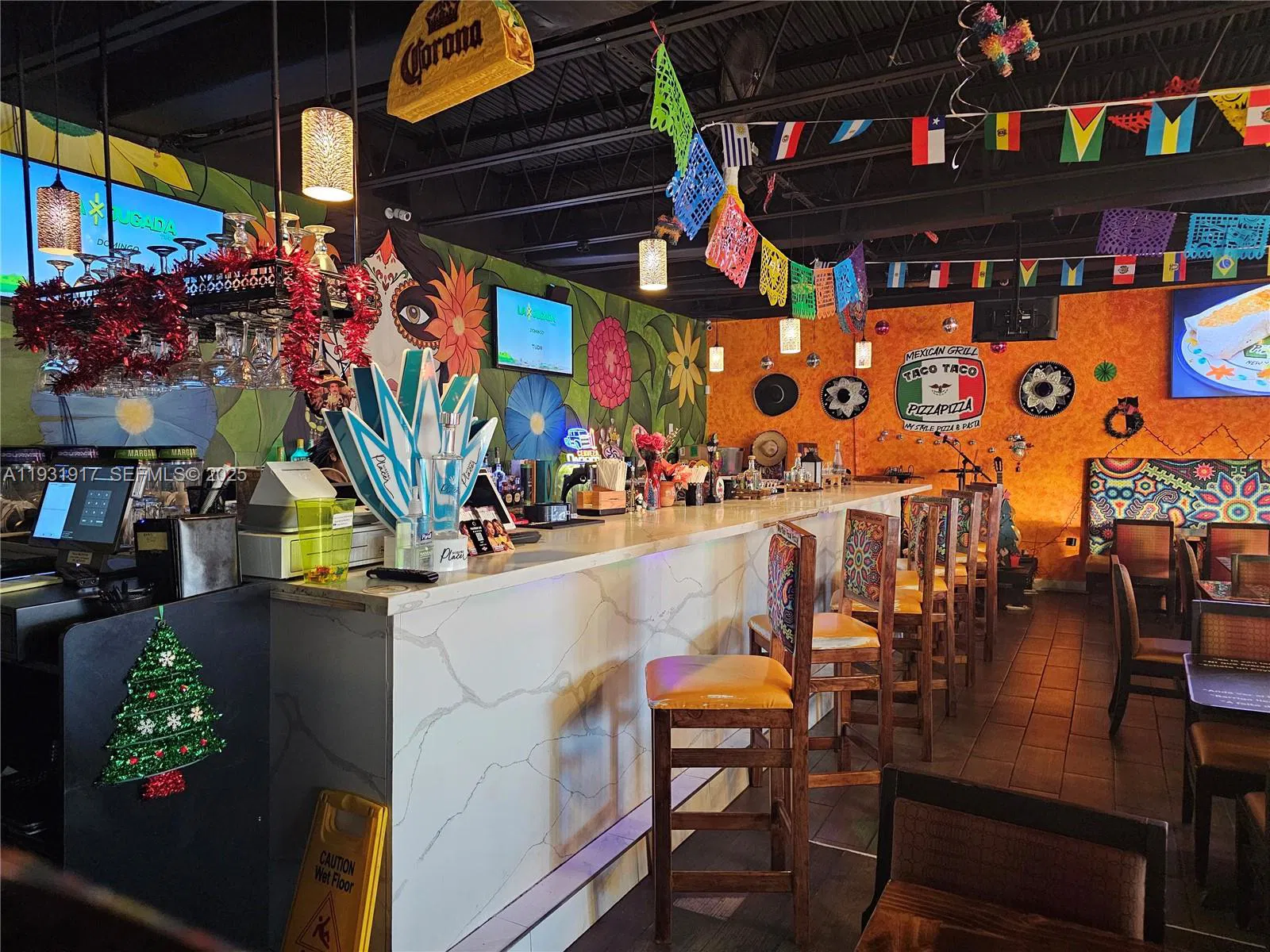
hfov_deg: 73.9
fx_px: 844
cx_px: 635
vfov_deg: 58.9
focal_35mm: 23
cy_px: 476
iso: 800
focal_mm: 6.3
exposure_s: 1/60
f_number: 1.7
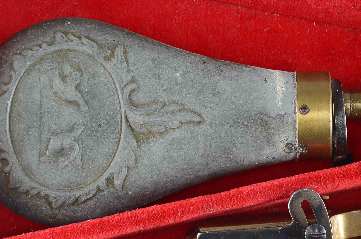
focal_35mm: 121
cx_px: 167
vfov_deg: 11.3
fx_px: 1211
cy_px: 149
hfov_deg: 17.0
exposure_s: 1/80
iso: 100
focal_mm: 48
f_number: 8
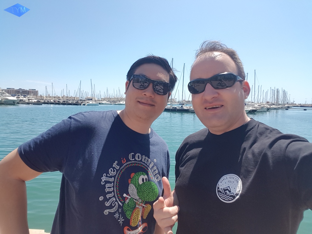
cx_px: 156
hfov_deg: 79.0
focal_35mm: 21
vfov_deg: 63.4
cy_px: 117
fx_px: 189
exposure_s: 1/1724
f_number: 1.7
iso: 50
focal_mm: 2.1
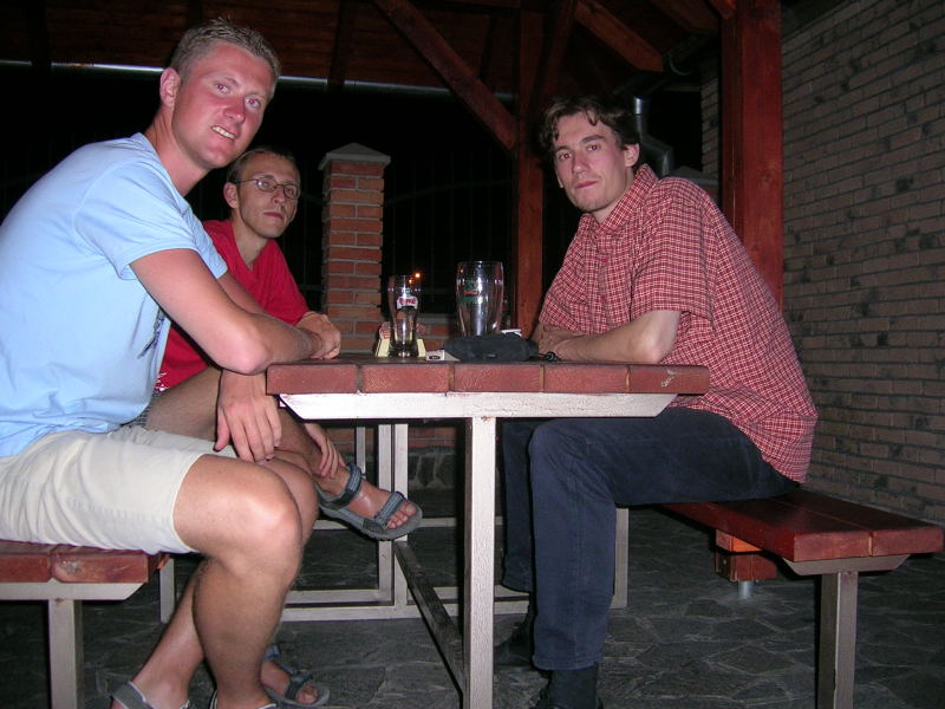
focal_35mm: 35
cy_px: 354
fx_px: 955
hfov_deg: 52.6
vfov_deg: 40.7
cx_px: 472
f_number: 2.8
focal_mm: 5.4
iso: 124
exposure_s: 1/60.1
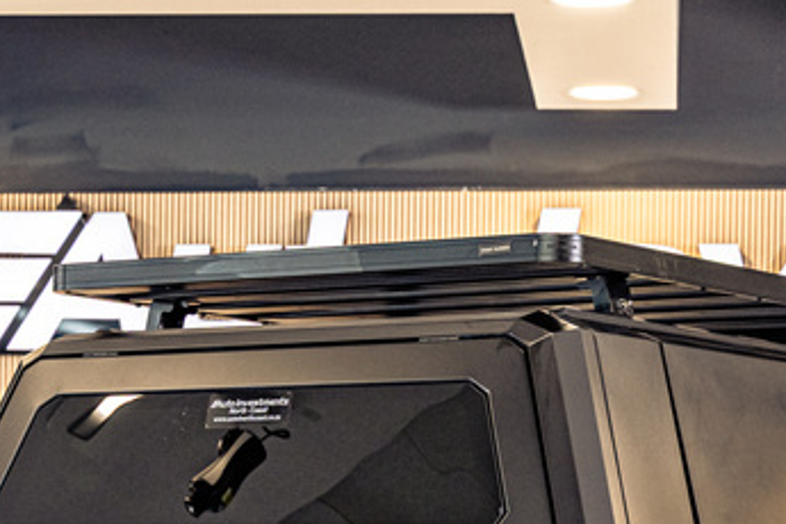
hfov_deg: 12.9
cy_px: 740
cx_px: 810
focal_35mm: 157
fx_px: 3428
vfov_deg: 8.6
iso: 640
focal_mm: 53
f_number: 4
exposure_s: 1/125
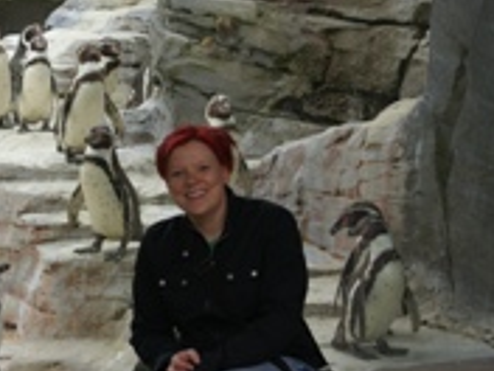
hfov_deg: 12.4
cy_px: 176
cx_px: 173
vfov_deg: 9.3
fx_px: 2269
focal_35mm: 159
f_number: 5.6
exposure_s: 1/160
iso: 100
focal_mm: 50
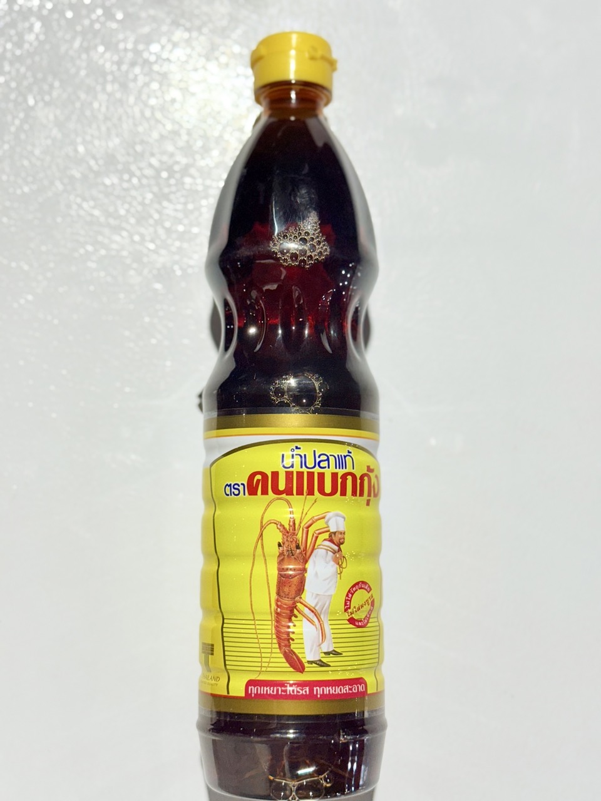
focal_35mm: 48
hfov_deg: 30.3
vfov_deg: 39.7
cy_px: 400
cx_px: 300
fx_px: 1111
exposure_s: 1/50
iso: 50
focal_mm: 6.76
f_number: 1.78
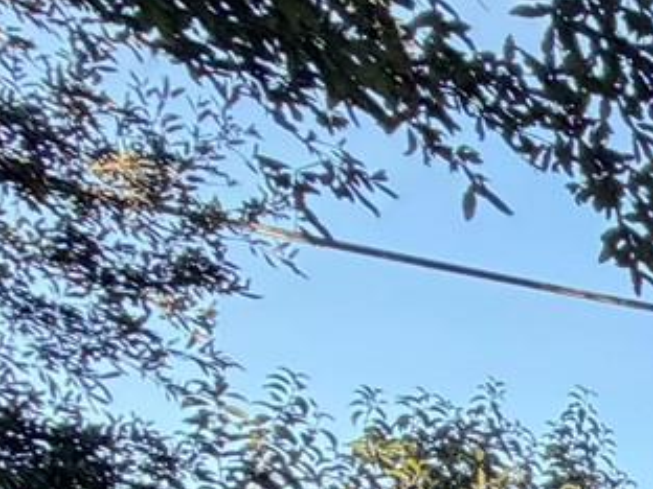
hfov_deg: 12.2
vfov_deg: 12.3
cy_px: 1220
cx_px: 1856
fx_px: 1735
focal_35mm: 92
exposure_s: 1/319
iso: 50
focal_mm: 2.22
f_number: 2.2
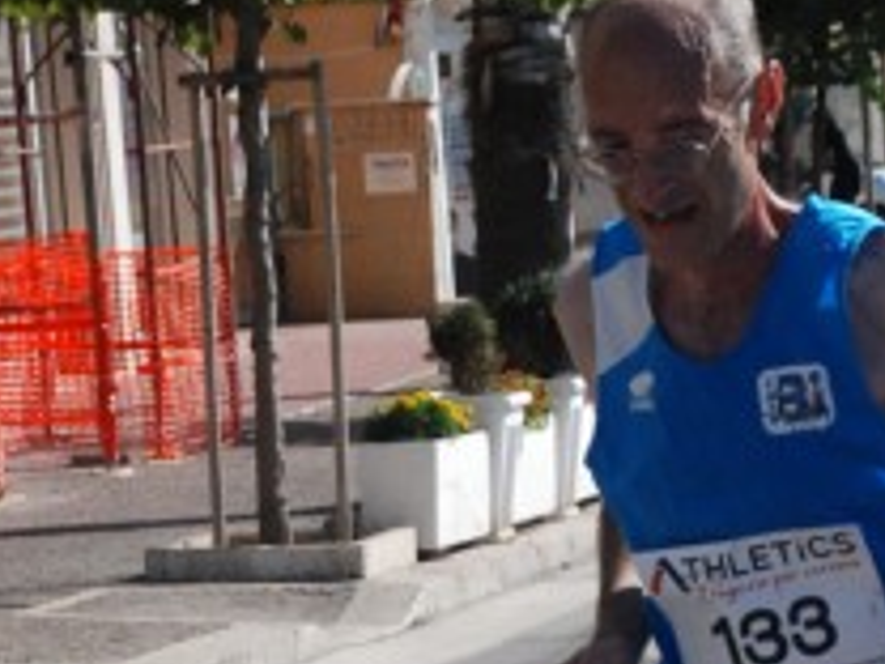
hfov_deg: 7.7
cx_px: 577
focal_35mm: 258
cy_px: 851
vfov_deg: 5.7
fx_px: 6596
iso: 1000
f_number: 8
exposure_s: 1/2000
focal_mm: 62
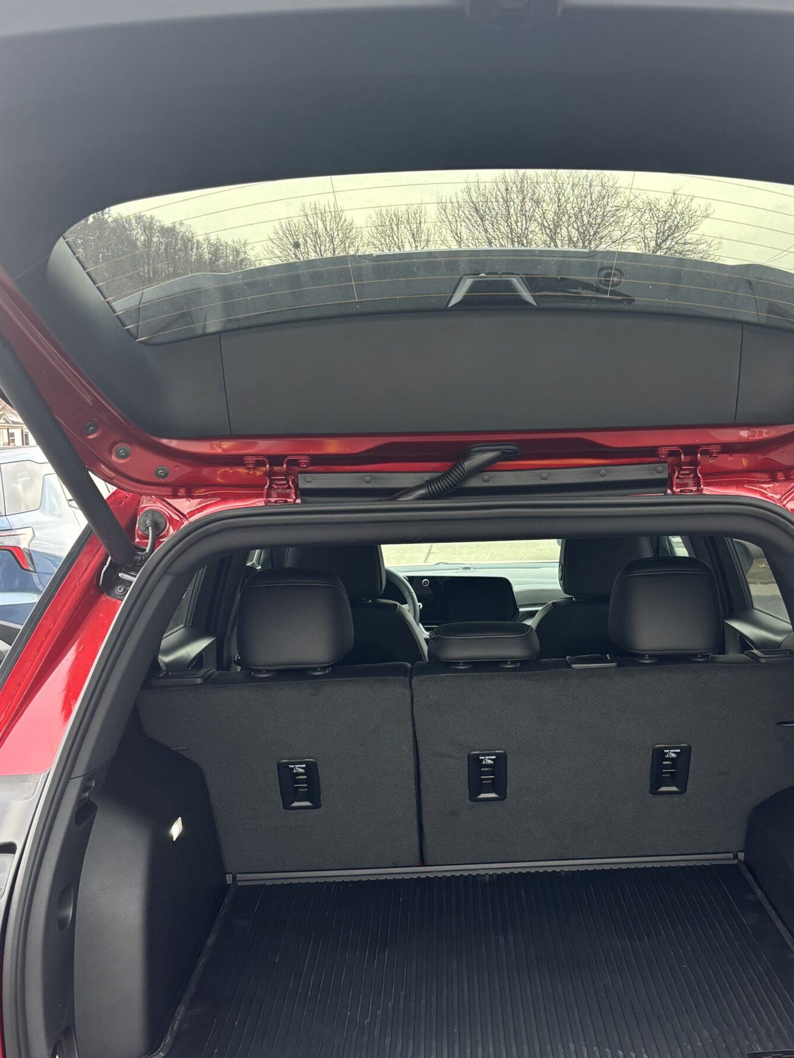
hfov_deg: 38.3
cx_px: 520
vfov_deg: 50.1
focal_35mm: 37
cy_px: 571
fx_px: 1132
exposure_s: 1/76
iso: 125
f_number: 1.6
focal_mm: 5.96
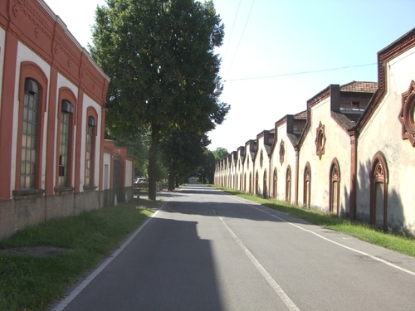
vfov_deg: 37.7
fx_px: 456
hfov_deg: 49.0
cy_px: 156
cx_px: 208
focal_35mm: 38
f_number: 4.3
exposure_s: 1/320
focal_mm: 6.2
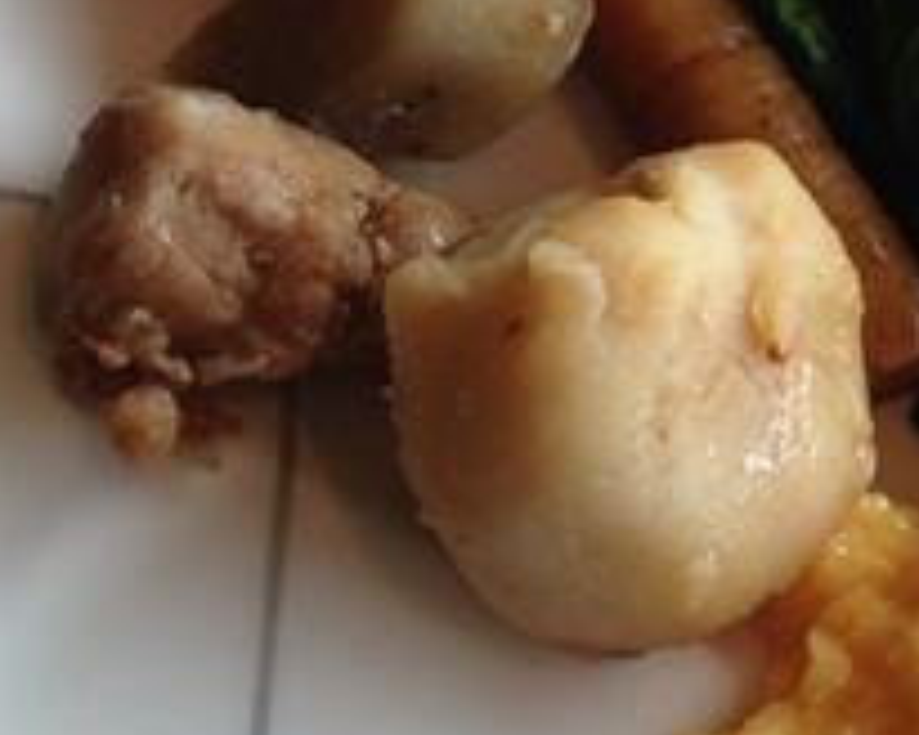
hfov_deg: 15.0
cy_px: -206
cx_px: 959
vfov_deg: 11.9
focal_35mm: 126
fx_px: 3427
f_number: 2.4
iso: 64
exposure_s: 1/120
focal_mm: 4.13
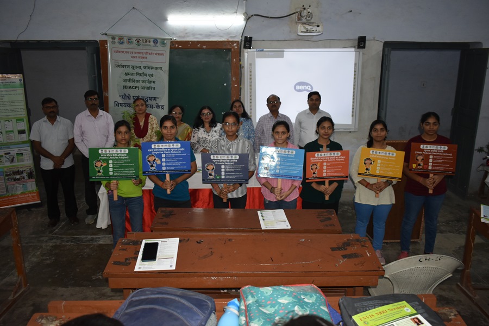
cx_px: 244
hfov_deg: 61.9
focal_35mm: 30
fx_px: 407
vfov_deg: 43.6
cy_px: 163
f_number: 3.5
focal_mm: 20
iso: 900
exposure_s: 1/125
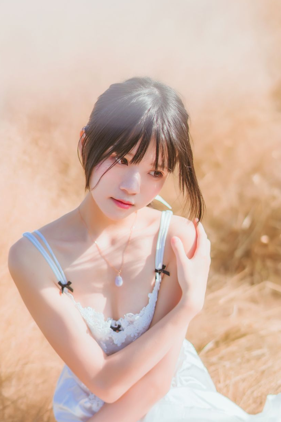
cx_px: 149
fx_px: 854
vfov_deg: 27.4
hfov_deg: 18.7
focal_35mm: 73
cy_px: 306
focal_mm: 50
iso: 50
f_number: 1.4
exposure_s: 1/3200
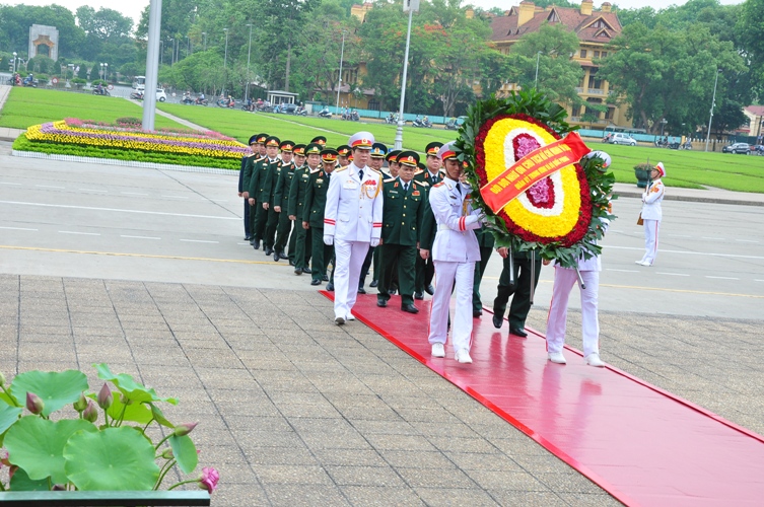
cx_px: 382
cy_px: 254
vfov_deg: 20.1
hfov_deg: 29.9
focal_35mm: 68
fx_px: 1431
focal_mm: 45
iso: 320
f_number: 9
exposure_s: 1/80
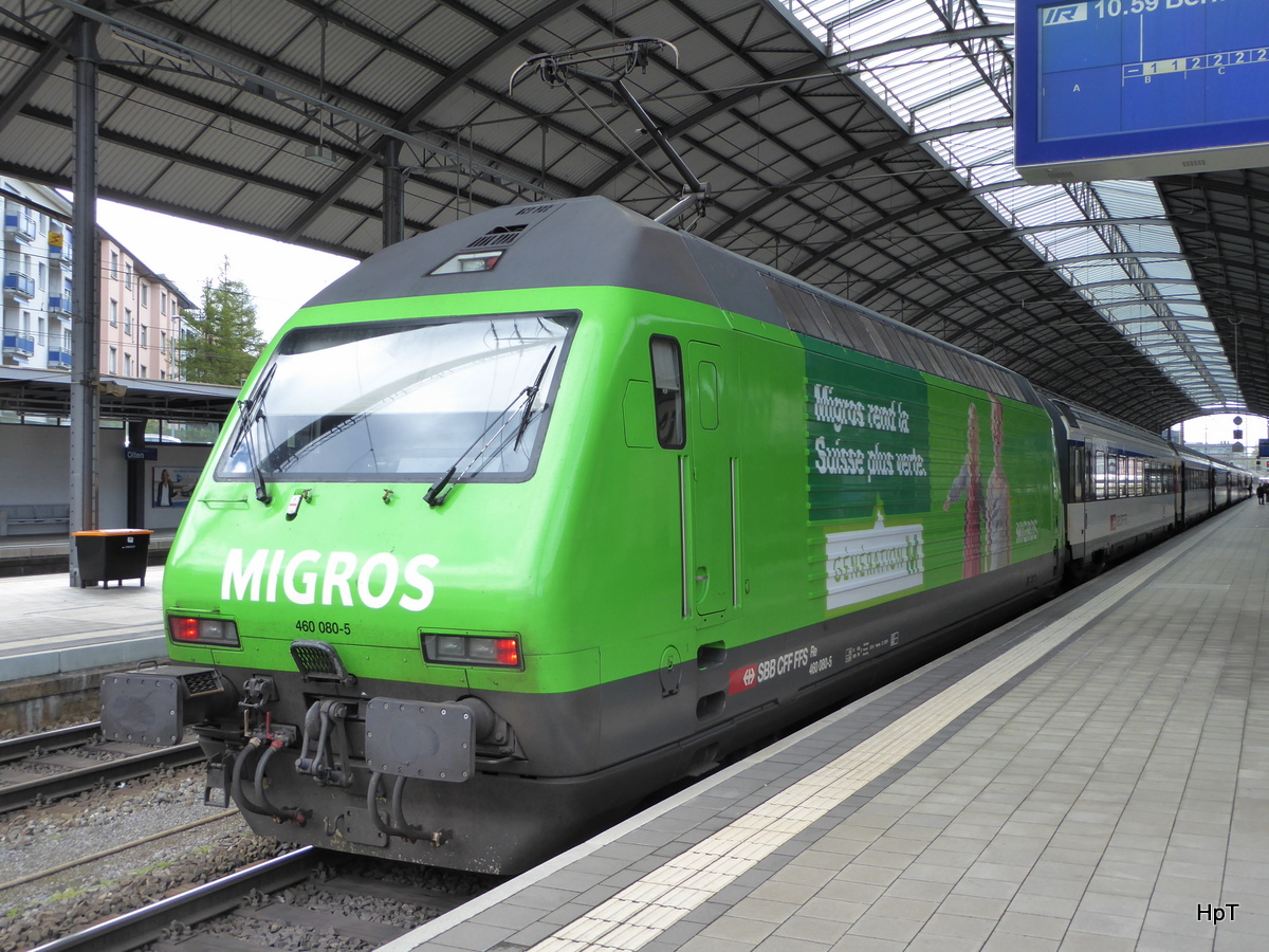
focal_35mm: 36
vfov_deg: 39.7
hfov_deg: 51.4
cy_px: 476
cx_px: 634
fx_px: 1320
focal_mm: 6.3
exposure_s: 1/125
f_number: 3.7
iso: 125
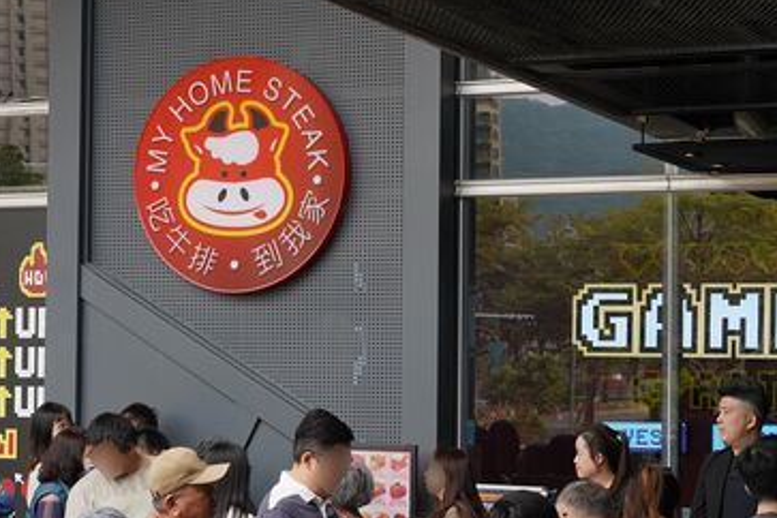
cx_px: 462
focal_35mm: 87
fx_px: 1881
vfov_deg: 15.7
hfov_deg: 23.3
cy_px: 300
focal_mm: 52.7
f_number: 9
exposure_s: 1/250
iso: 640
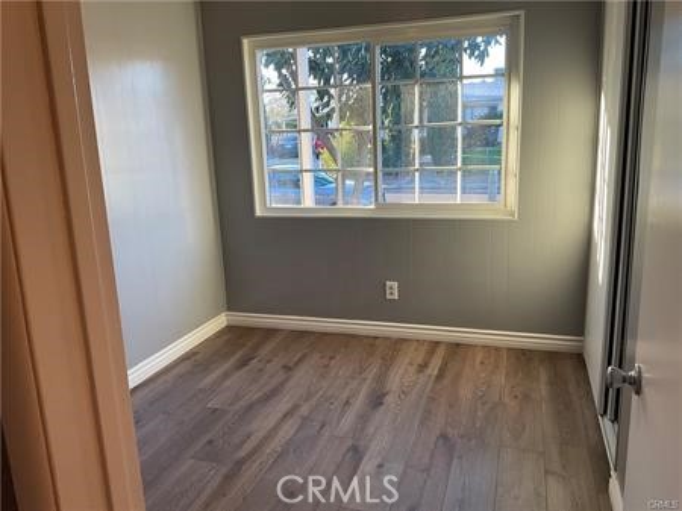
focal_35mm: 29
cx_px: 341
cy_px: 256
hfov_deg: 61.7
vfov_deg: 48.2
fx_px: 571
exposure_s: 1/60
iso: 40
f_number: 1.8
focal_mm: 3
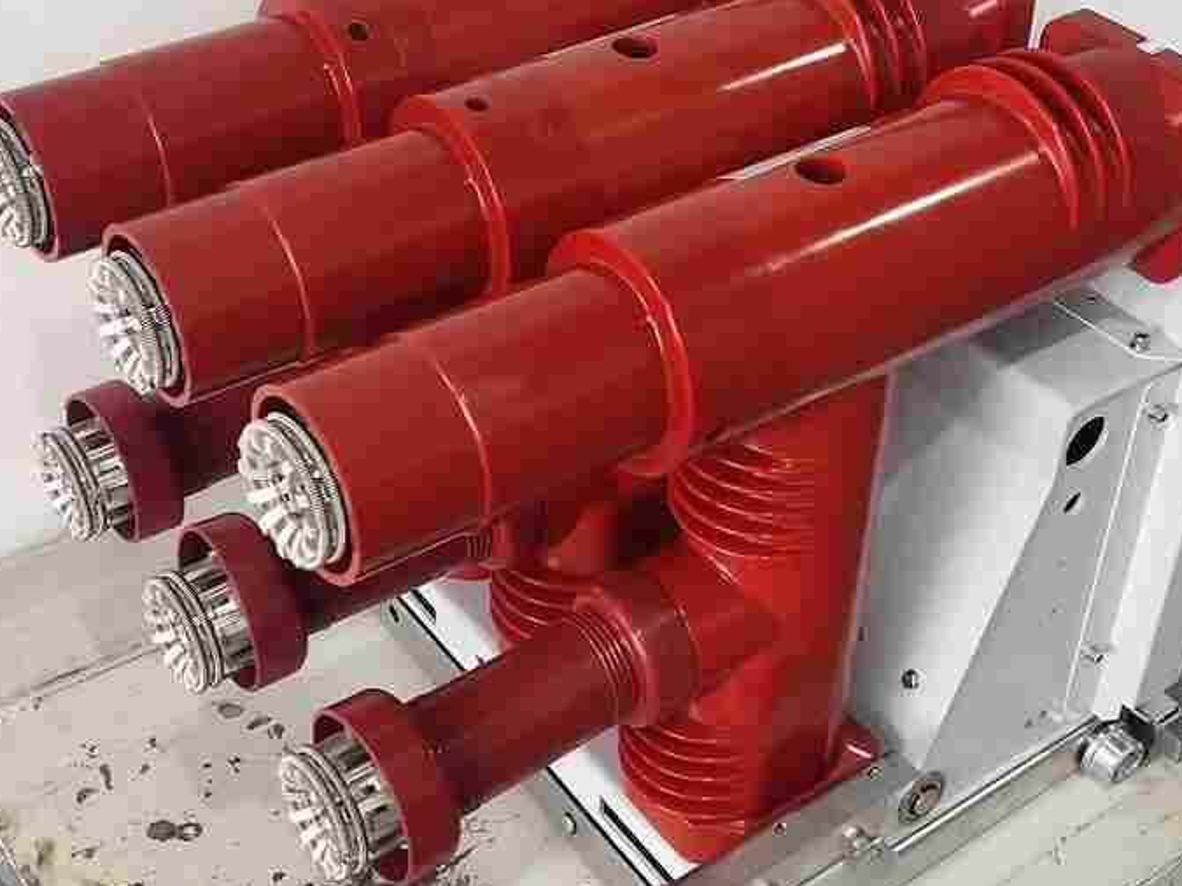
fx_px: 2083
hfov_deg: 31.6
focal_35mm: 61
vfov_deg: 24.0
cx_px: 693
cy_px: 386
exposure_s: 1/50
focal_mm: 4.35
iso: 238
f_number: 1.8
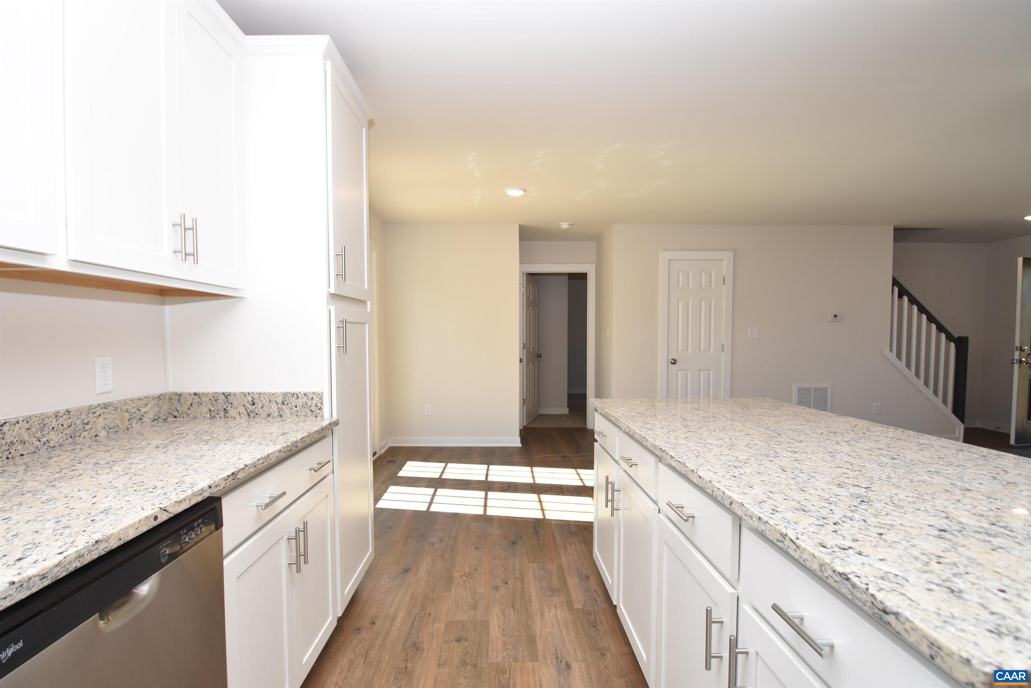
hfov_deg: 90.0
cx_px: 516
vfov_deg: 67.4
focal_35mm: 18
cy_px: 344
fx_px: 516
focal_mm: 12
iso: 200
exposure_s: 1/100
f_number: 5
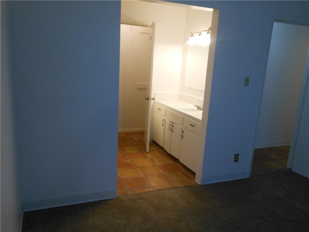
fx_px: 259
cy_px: 116
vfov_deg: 48.2
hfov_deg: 61.7
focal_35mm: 29
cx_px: 154
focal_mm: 5.2
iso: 400
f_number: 3.3
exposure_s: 1/80
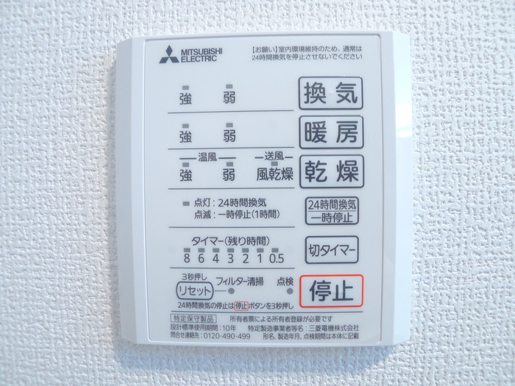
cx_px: 258
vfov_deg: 56.8
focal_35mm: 24
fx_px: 357
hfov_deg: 71.6
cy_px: 193
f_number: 2
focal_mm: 5.1
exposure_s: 1/30
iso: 400
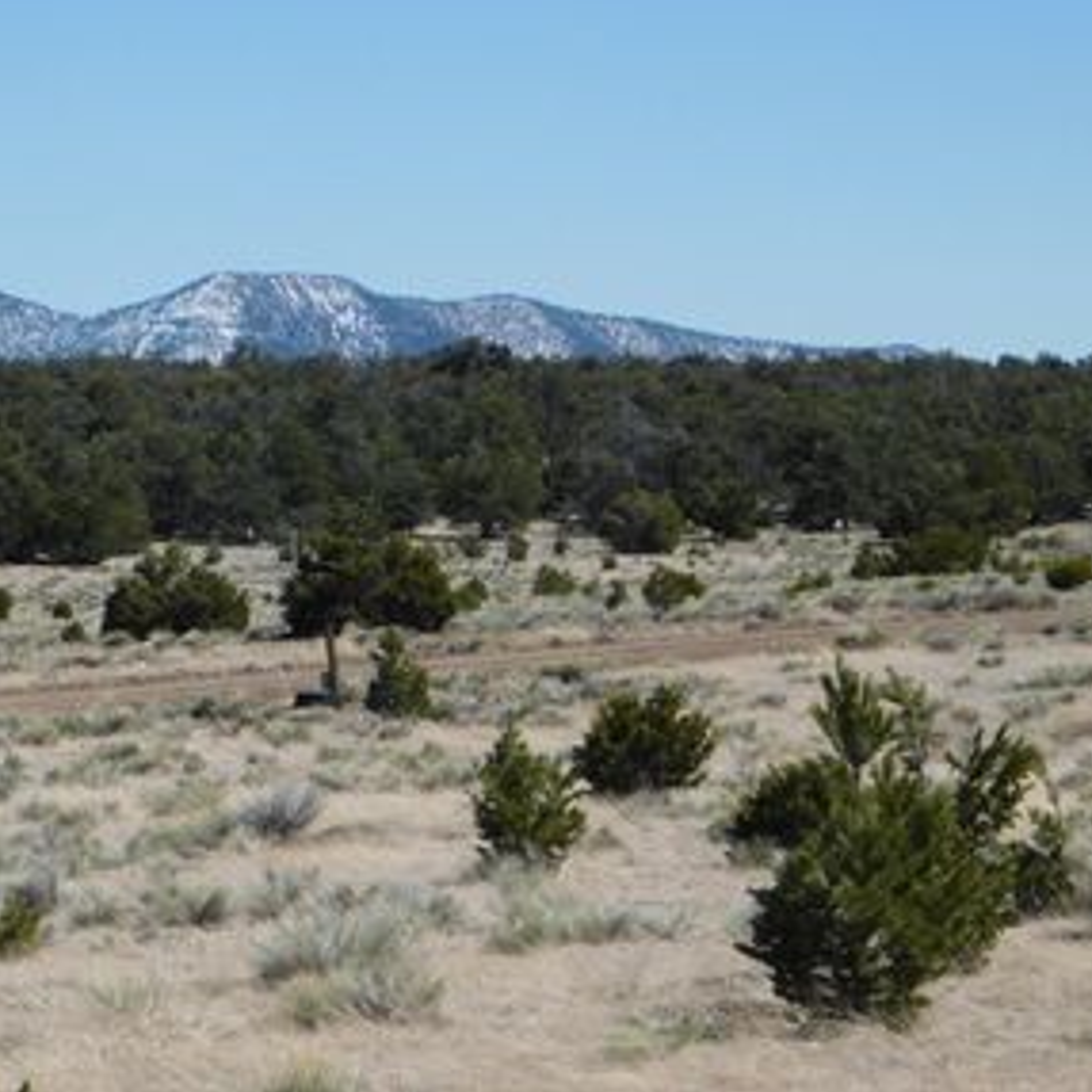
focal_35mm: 153
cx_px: 153
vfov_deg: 11.4
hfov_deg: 11.4
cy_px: 380
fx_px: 5461
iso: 125
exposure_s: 1/1000
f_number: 4.6
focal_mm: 17.6
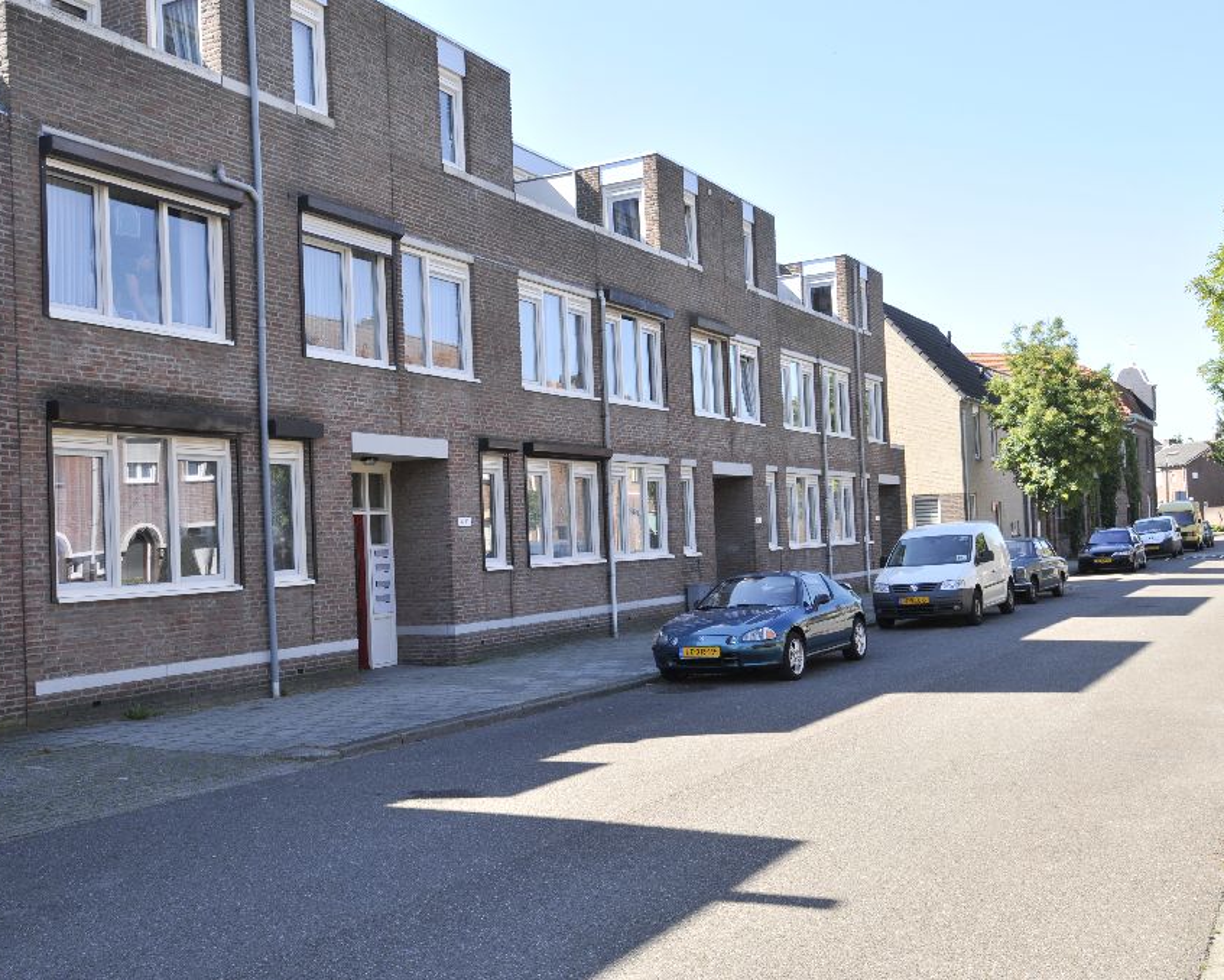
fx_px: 1232
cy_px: 490
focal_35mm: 34
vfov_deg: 43.4
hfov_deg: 52.8
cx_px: 629
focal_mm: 20
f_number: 9
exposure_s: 1/125
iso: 200
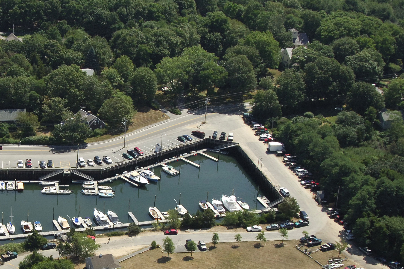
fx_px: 986
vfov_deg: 15.4
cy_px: 188
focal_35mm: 88
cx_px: 63
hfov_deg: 22.7
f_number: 7.1
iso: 400
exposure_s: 1/1000
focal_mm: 24
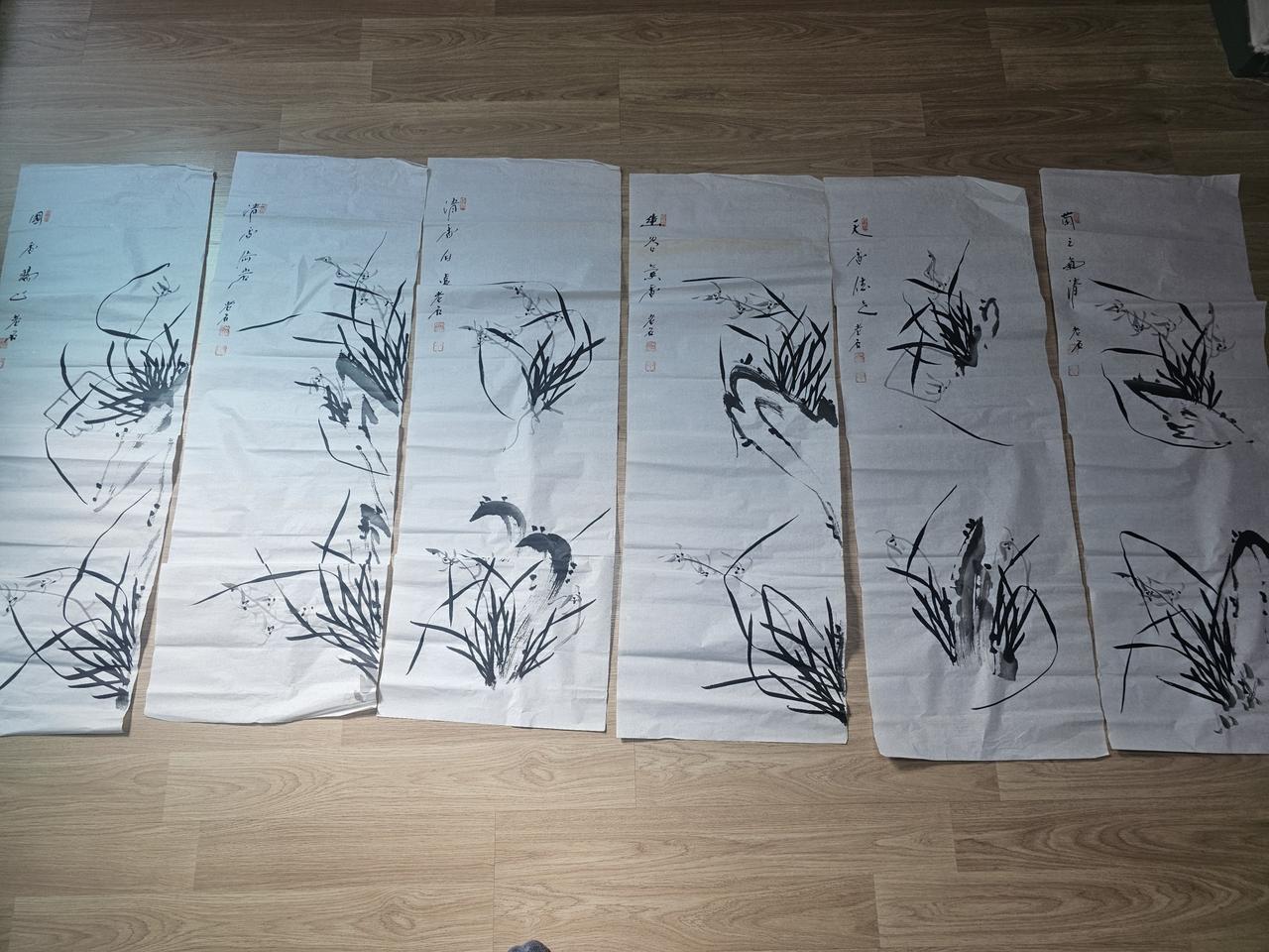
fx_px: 843
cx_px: 634
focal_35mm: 23
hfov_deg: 73.9
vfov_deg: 58.9
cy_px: 476
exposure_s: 1/180
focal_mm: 6.3
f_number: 1.7
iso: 80
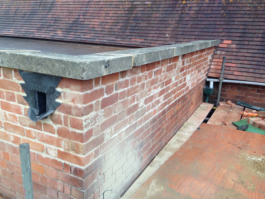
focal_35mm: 33
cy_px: 100
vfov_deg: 42.9
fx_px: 253
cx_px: 132
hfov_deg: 55.4
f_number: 2.4
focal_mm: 4.13
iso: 80
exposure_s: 1/120
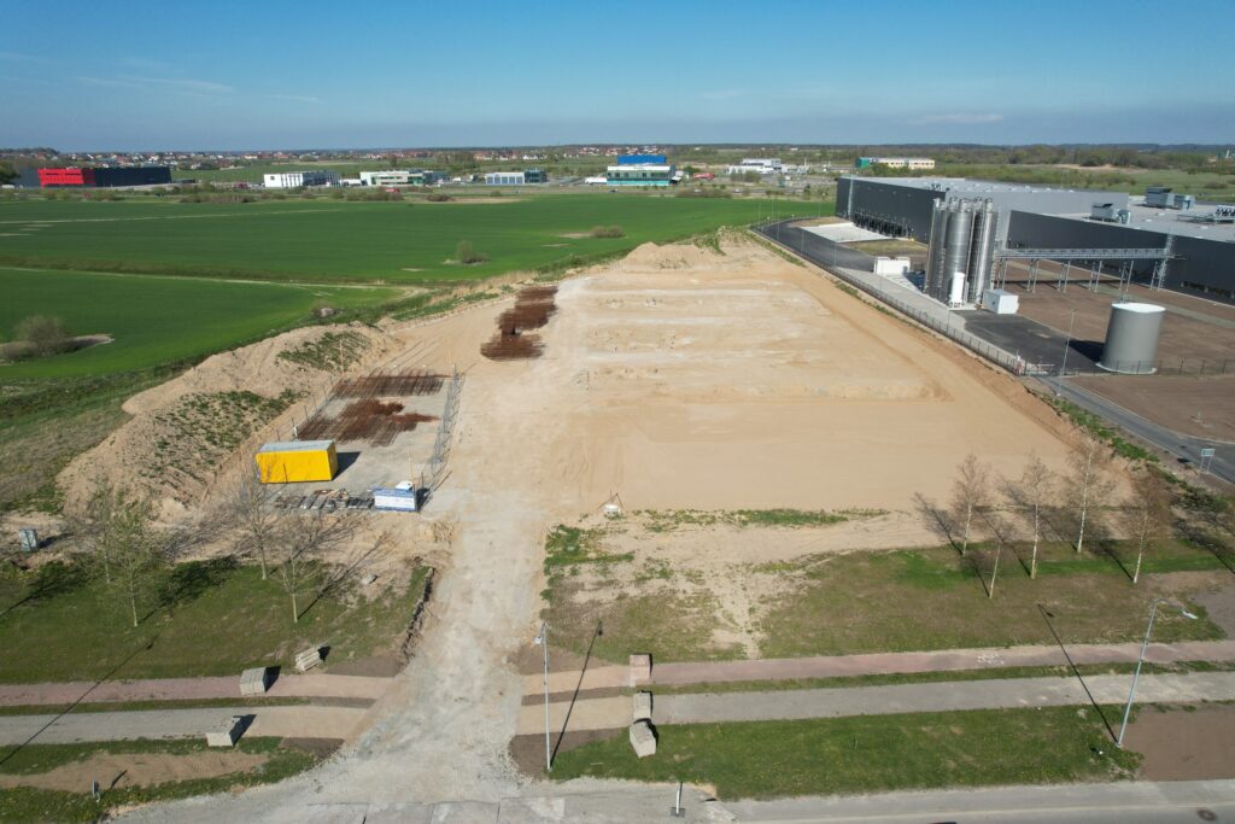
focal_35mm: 22
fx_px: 755
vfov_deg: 57.2
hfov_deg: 78.6
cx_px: 618
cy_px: 412
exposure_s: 1/2500
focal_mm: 8.38
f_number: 2.8
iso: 100
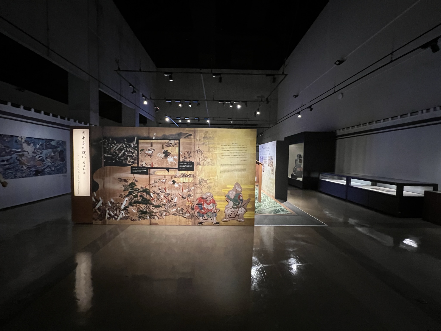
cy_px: 166
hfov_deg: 106.2
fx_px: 166
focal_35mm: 13
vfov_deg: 89.9
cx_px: 220
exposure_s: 1/40
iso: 1000
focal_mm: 1.57
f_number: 1.8
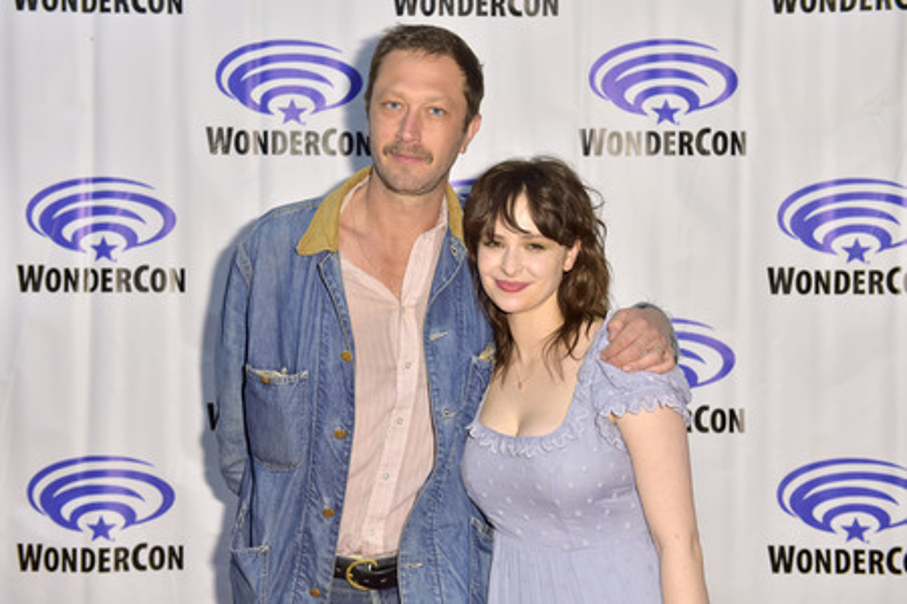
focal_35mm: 48
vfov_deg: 28.1
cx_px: 454
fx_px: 1209
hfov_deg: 41.1
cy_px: 302
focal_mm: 48
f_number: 4.5
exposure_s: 1/250
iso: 320
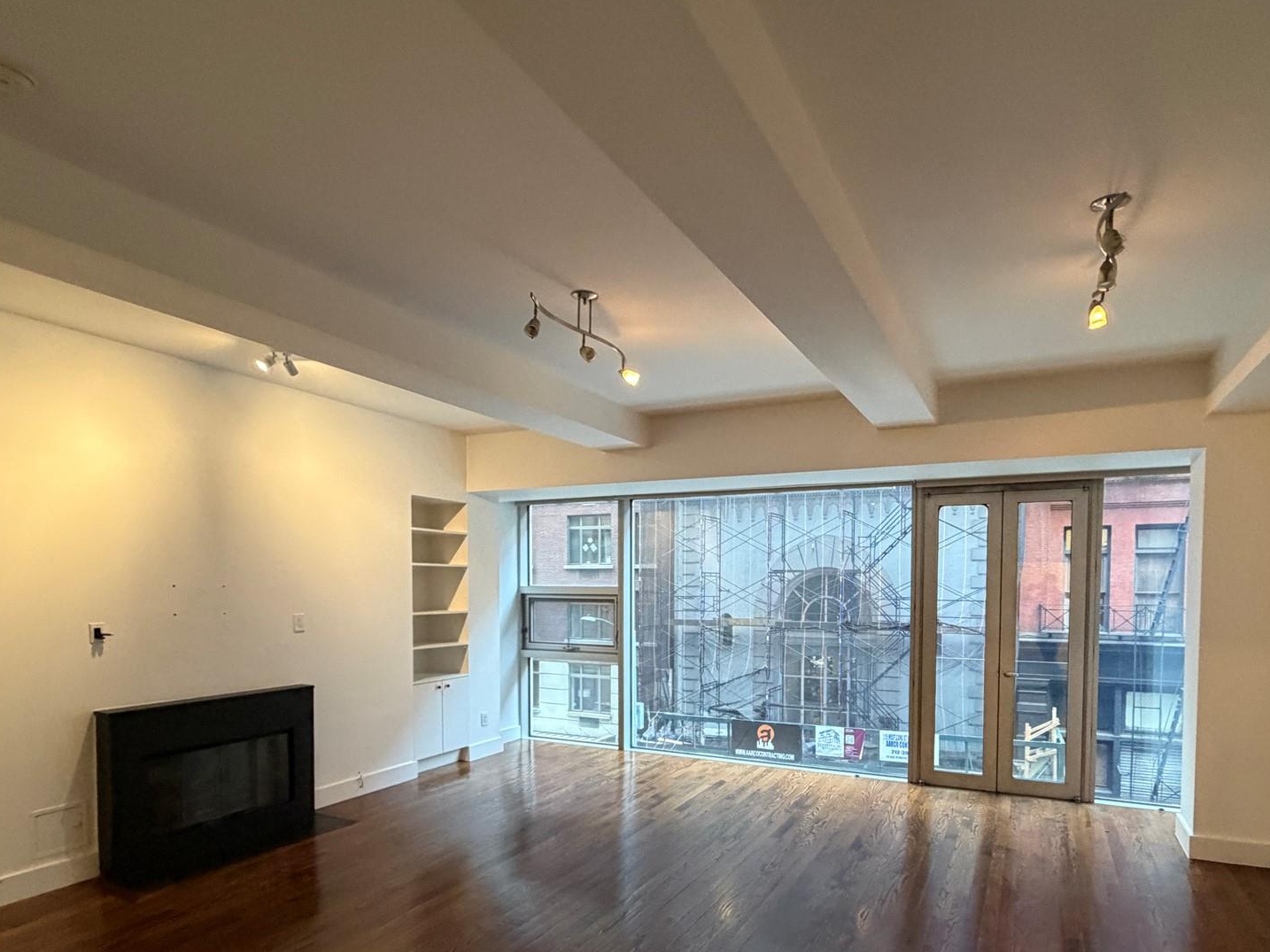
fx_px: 734
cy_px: 615
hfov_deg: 81.3
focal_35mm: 20
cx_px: 726
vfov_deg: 64.7
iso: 500
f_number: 2.2
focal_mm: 2.22
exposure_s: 1/60
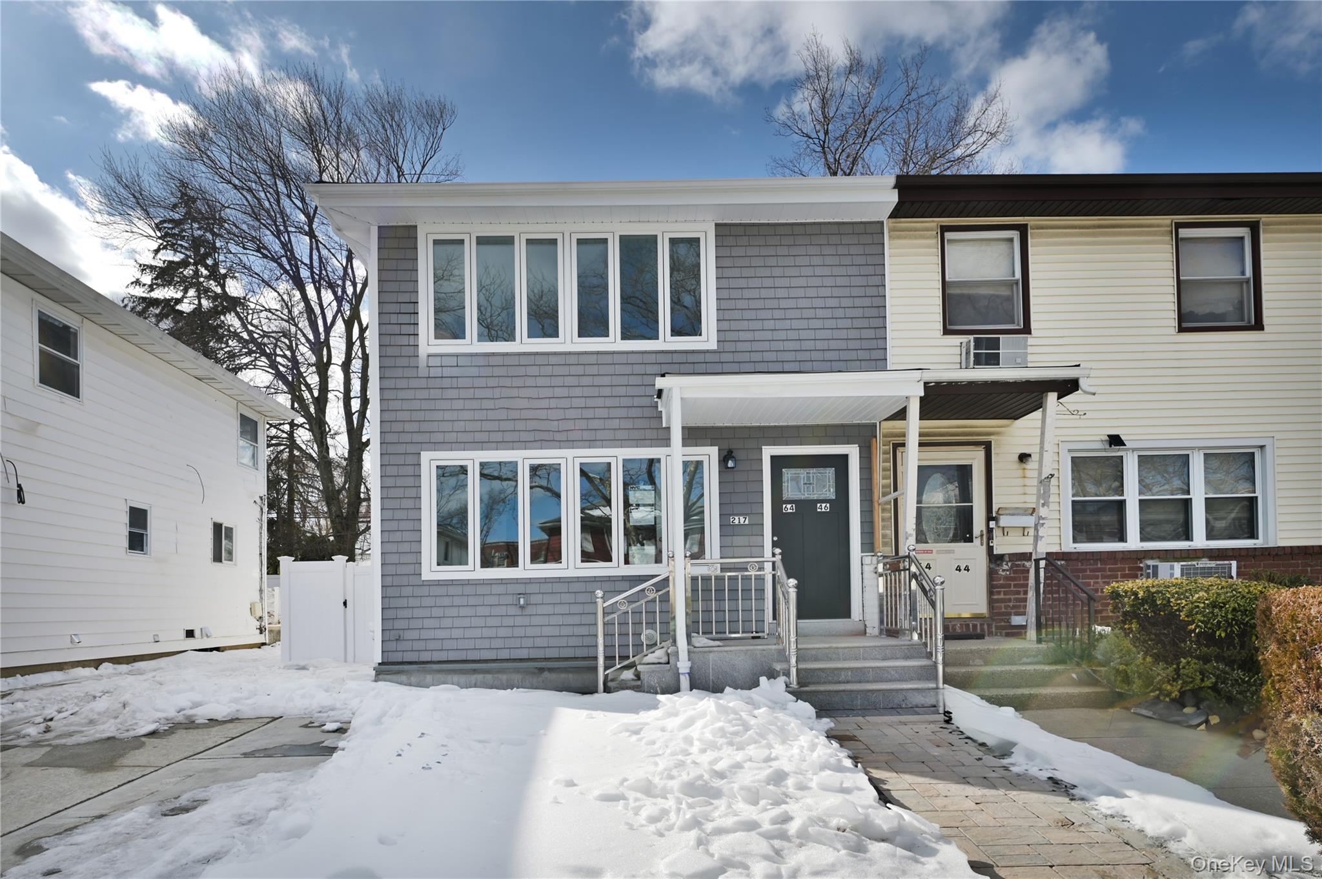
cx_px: 661
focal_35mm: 19
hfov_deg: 87.0
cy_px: 440
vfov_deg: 64.5
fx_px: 697
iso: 100
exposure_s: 1/160
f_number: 11
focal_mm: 19
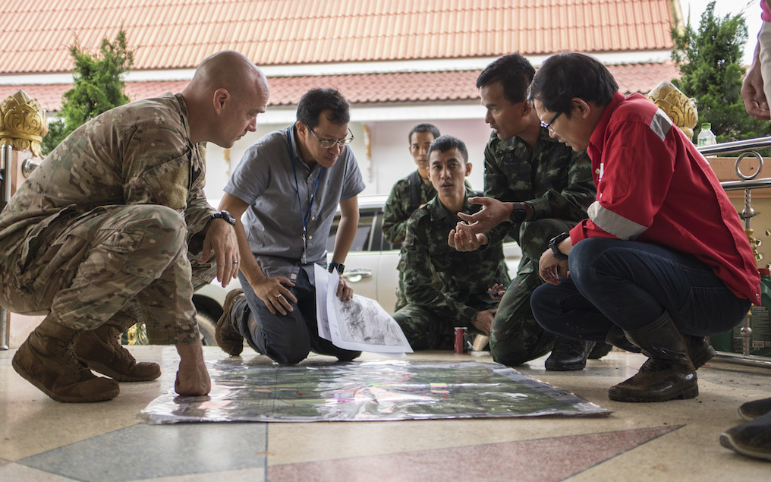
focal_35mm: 37
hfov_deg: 52.7
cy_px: 233
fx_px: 777
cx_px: 386
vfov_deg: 34.4
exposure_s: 1/800
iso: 250
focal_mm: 24
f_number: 1.8
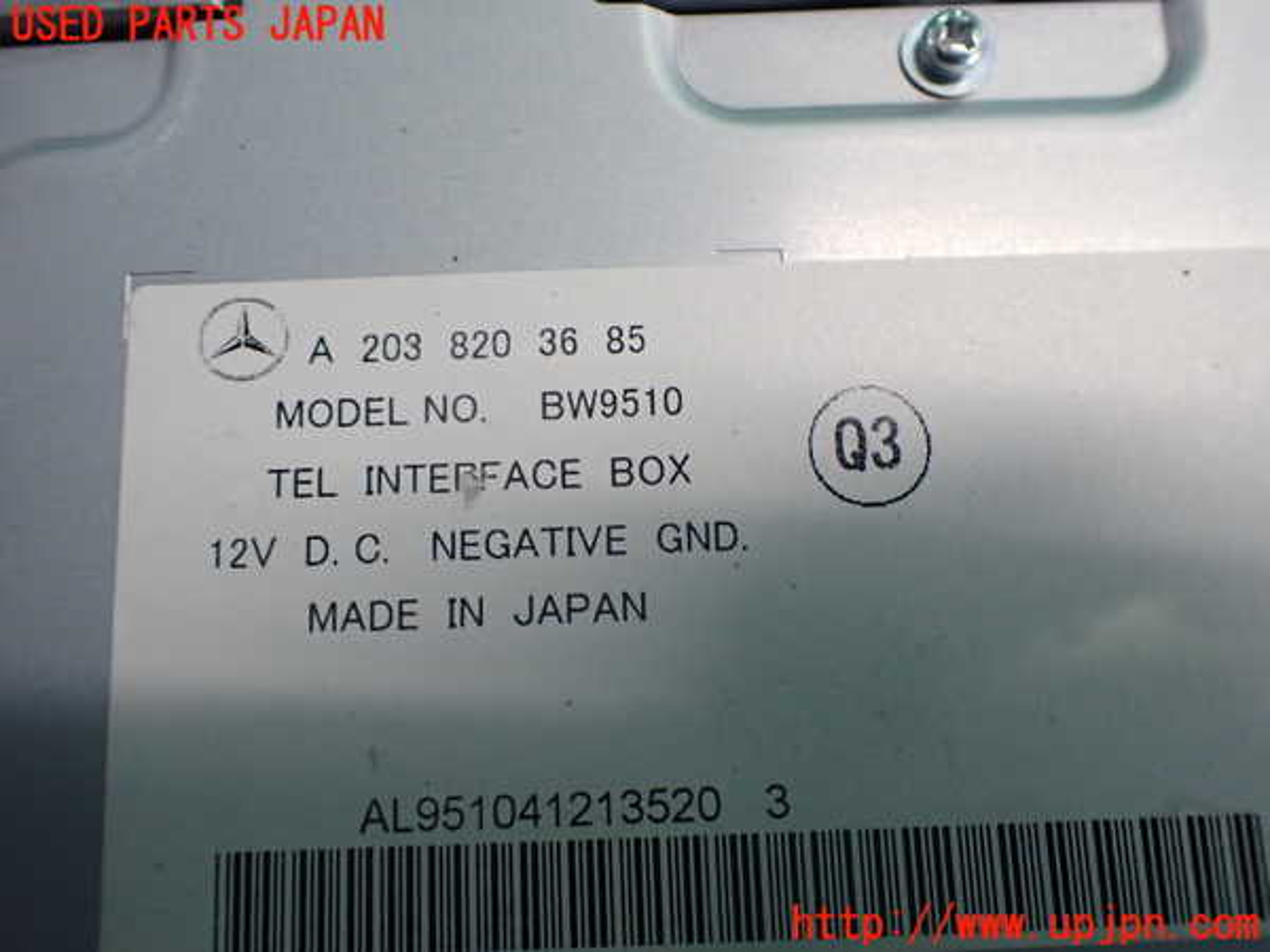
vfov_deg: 46.8
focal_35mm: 30
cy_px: 476
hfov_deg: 60.0
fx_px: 1101
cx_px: 635
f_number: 2.3
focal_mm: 5.4
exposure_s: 1/125
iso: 500
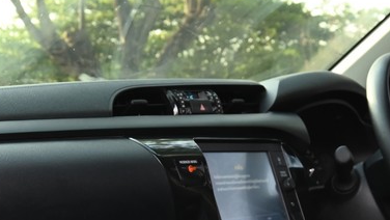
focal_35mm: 97
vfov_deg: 12.1
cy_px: 301
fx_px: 999
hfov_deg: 22.1
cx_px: 206
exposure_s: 1/50
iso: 1250
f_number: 9
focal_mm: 31.5
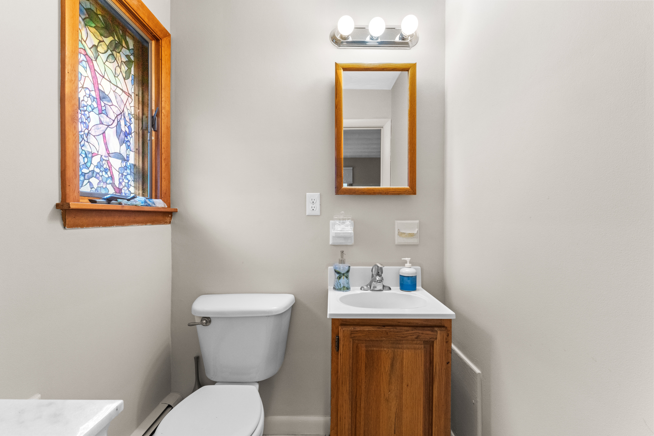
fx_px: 291
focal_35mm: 16
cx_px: 327
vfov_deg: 73.7
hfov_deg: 96.7
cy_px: 218
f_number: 11
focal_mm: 16
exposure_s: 1/6
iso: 5000
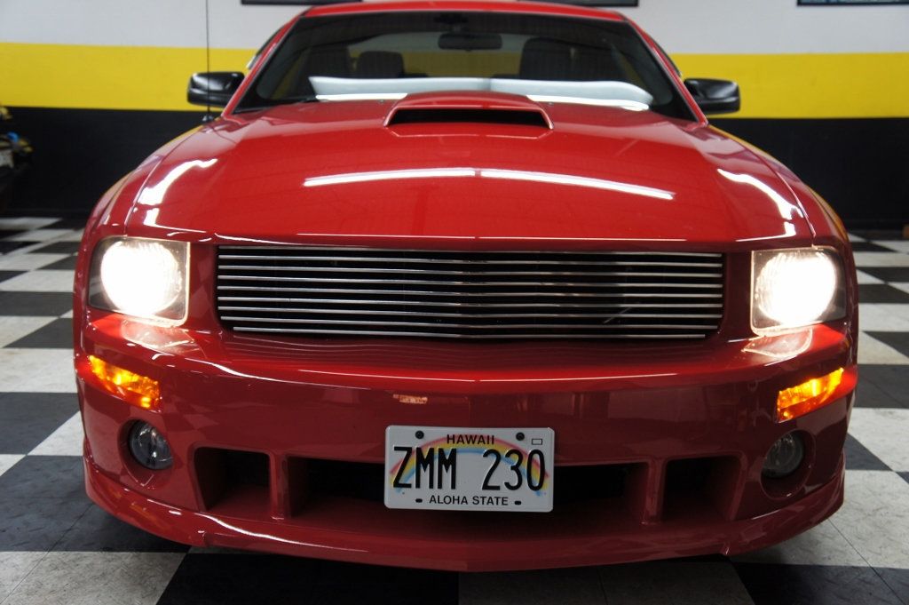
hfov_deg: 49.6
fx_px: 984
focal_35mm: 39
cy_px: 302
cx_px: 454
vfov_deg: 34.2
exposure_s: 1/40
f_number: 4
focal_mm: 26
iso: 400
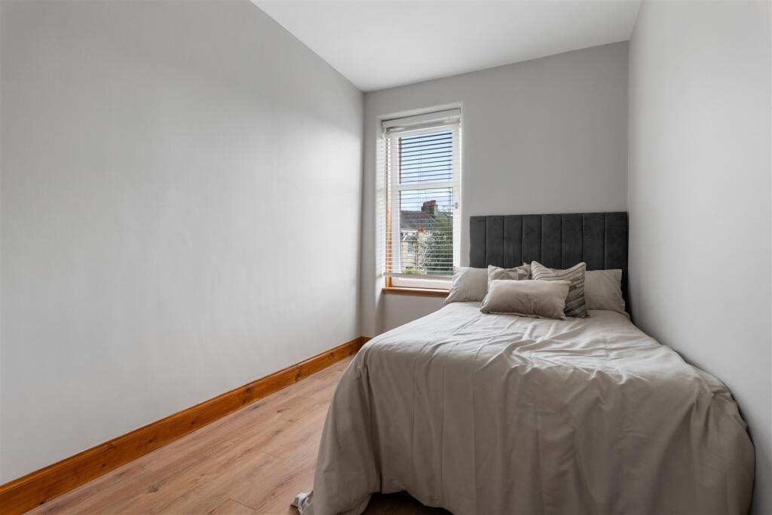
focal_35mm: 16
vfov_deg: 73.8
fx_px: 343
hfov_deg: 96.7
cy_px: 258
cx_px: 386
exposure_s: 1/8
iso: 640
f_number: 8
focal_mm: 16
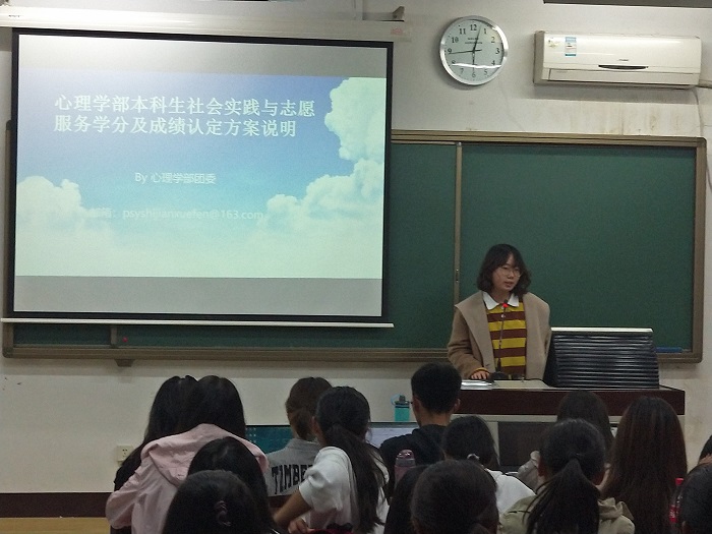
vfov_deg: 44.2
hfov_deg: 56.8
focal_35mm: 32
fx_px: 658
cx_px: 356
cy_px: 267
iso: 144
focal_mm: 5.47
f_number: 2.6
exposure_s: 1/50
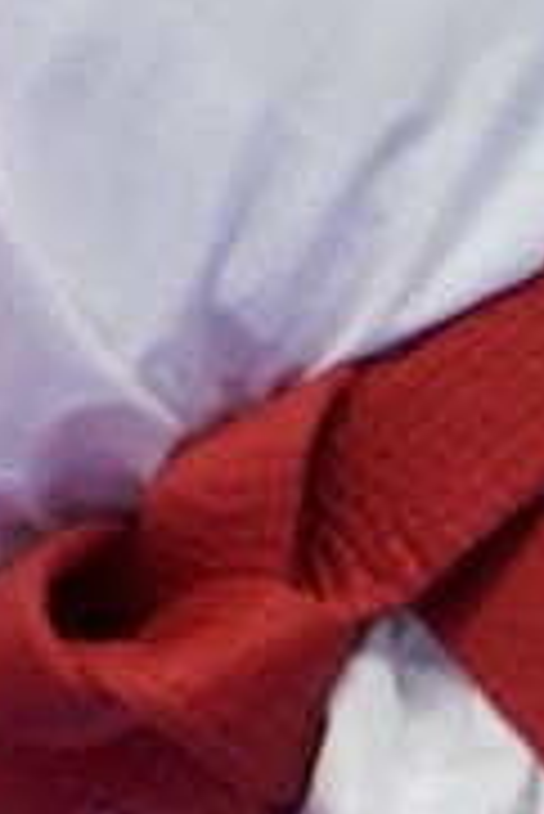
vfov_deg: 1.1
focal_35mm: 1936
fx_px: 43796
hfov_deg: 0.7
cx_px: 2261
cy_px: -944
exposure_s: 1/1000
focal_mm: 130
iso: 2500
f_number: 2.8
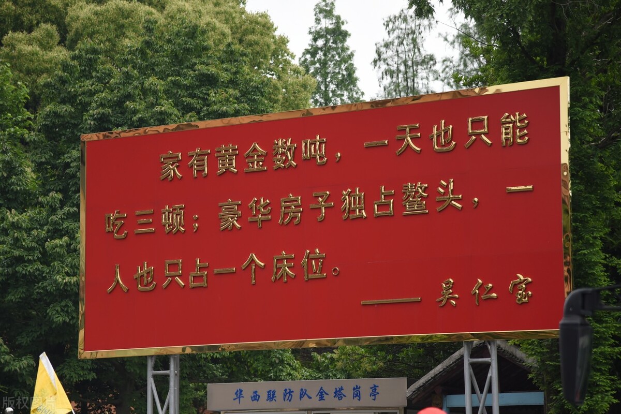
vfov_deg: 11.4
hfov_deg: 17.1
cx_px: 310
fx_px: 2070
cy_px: 207
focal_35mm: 120
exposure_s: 1/2500
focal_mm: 120
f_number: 4
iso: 500
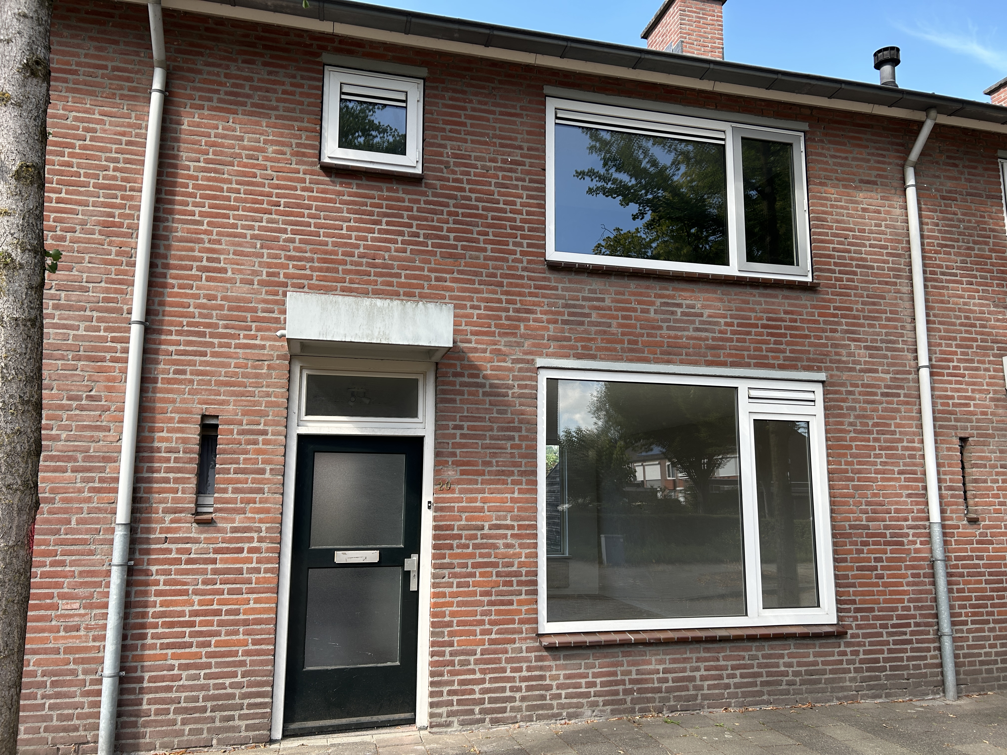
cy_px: 378
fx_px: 756
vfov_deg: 53.1
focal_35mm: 26
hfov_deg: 67.3
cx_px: 504
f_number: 1.5
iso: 50
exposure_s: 1/808
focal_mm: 5.7
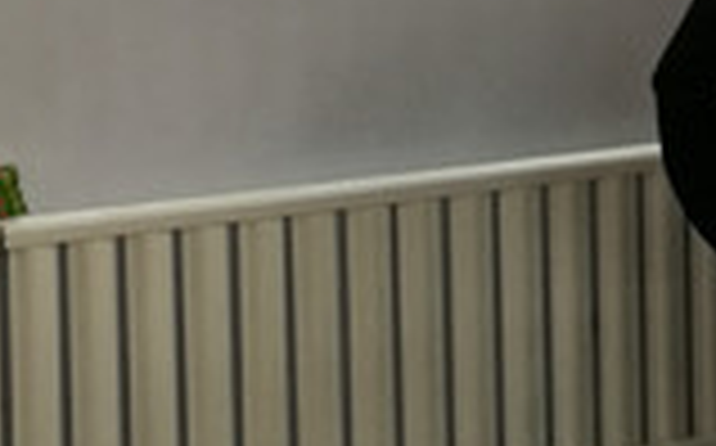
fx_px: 1754
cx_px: 666
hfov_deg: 22.4
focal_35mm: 90
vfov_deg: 13.4
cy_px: -273
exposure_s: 1/33.3
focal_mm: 4.5
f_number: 2.2
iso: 250
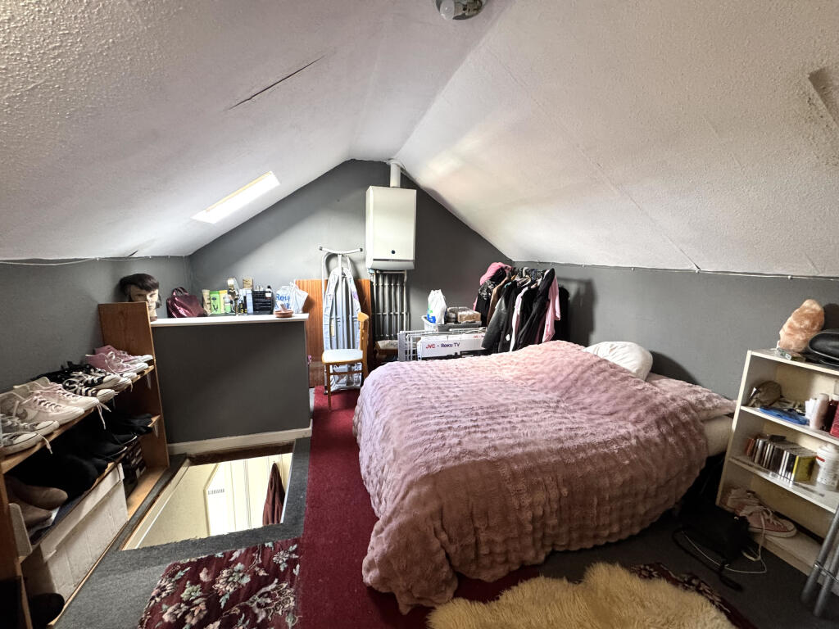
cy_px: 314
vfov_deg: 85.7
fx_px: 339
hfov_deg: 102.1
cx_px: 420
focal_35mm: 14
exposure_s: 1/60
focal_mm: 2.22
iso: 400
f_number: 2.2
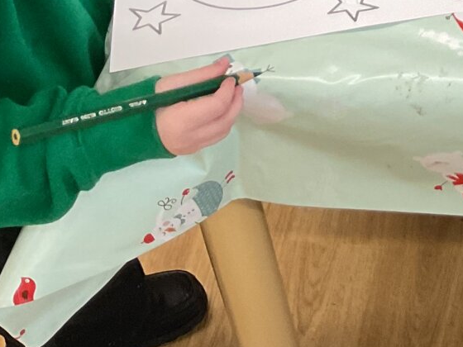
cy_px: -254
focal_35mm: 106
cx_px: 698
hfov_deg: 16.8
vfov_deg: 12.8
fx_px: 1418
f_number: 1.8
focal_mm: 3
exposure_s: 1/100
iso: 64
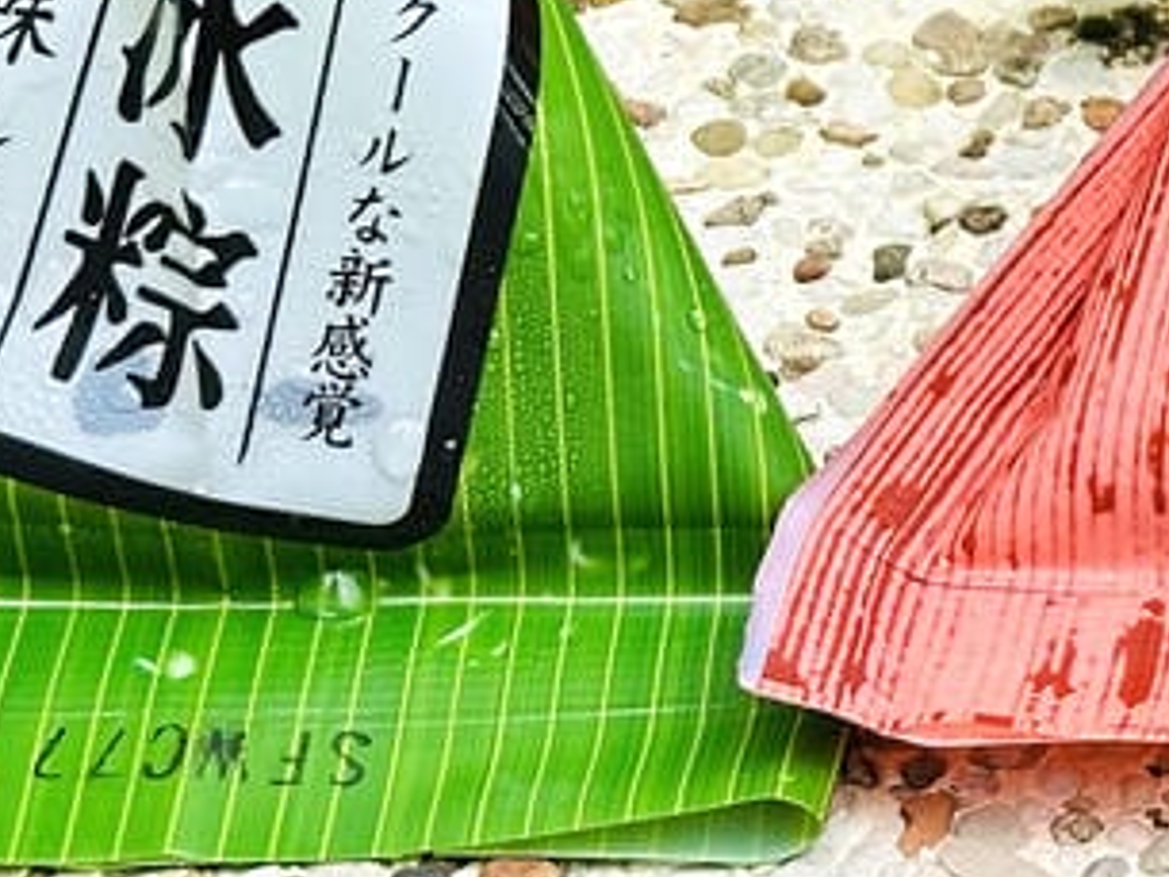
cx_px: 1598
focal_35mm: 189
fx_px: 6385
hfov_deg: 10.2
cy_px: -172
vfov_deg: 7.8
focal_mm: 6.86
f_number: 1.78
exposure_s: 1/843
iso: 64
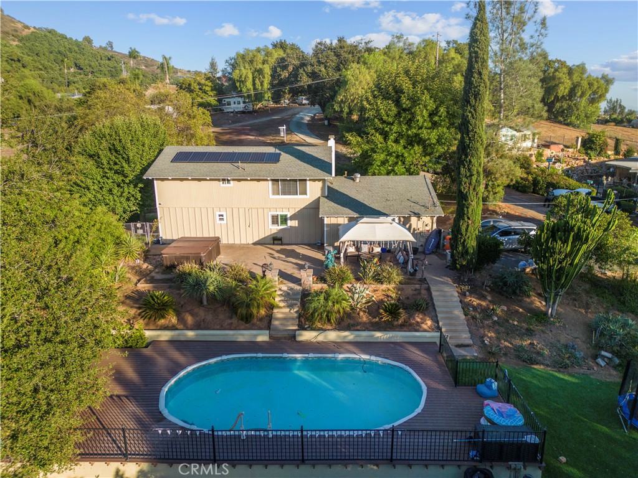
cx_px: 319
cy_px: 239
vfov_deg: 56.8
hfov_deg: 71.6
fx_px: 442
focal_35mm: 24
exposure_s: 1/100
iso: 100
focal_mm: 6.72
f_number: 1.7
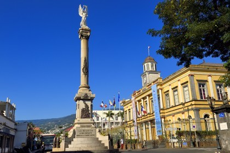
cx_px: 115
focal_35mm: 34
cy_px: 76
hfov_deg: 55.8
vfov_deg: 38.9
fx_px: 217
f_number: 20
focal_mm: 34
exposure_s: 1/250
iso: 200
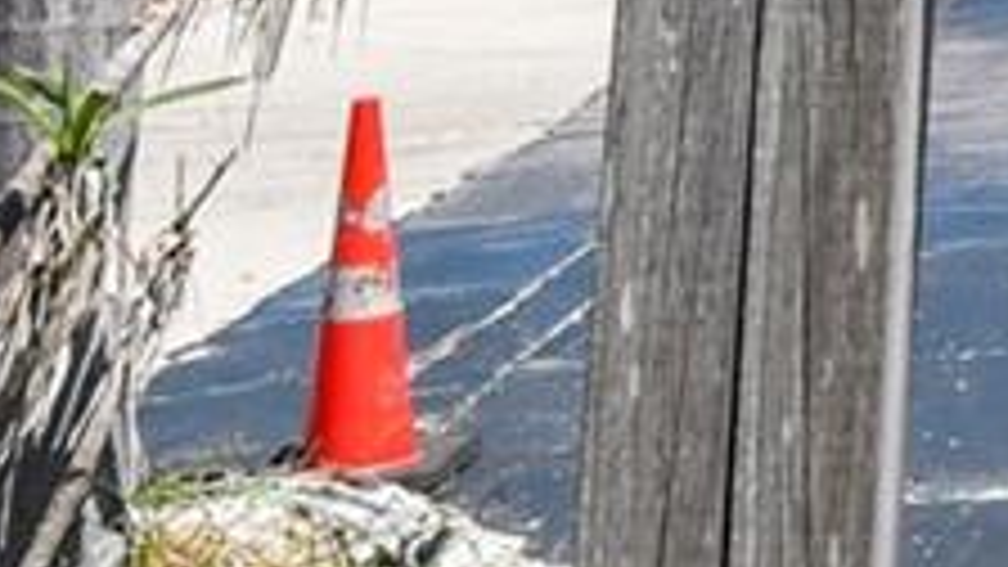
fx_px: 3394
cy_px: -950
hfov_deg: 13.8
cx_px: 2138
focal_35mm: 127
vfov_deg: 8.4
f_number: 7.1
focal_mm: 11.5
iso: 100
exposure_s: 1/500
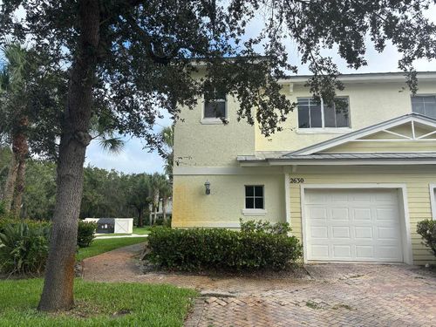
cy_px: 164
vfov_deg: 53.1
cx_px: 218
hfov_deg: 67.3
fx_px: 327
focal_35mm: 26
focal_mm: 5.96
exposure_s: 1/1399
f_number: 1.6
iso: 50
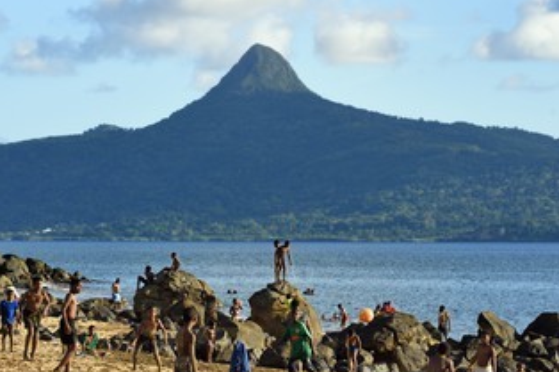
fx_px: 3011
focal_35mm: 194
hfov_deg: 10.6
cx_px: 313
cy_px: 240
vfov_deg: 7.1
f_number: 9
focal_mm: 145
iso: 200
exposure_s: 1/320
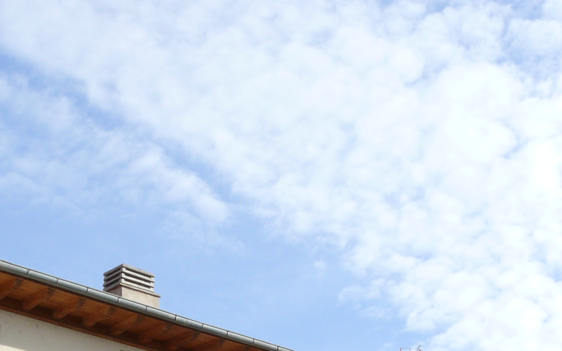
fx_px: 1332
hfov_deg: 23.6
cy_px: 486
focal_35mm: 87
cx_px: 157
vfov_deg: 14.3
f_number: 11
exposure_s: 1/80
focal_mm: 7.4
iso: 100
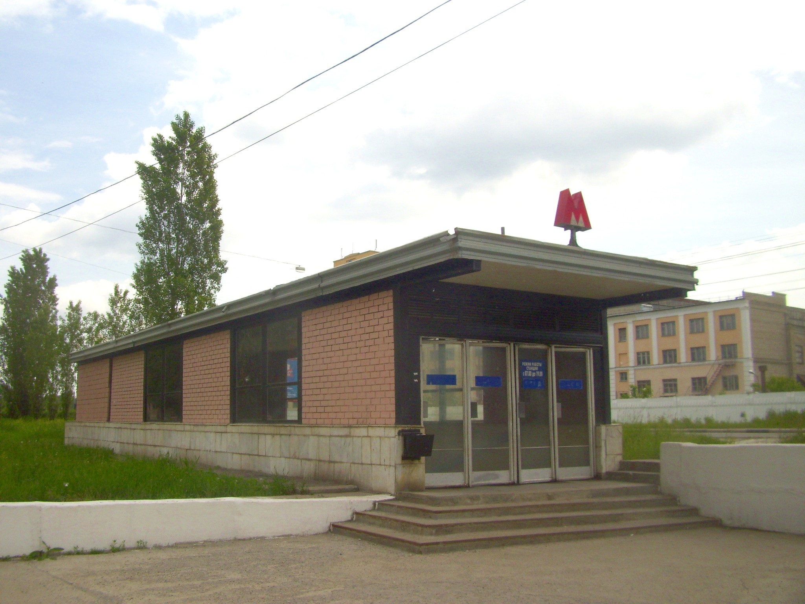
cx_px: 402
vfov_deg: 41.8
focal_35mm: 34
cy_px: 302
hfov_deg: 54.0
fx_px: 791
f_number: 5.6
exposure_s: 1/320
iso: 80
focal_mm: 5.7
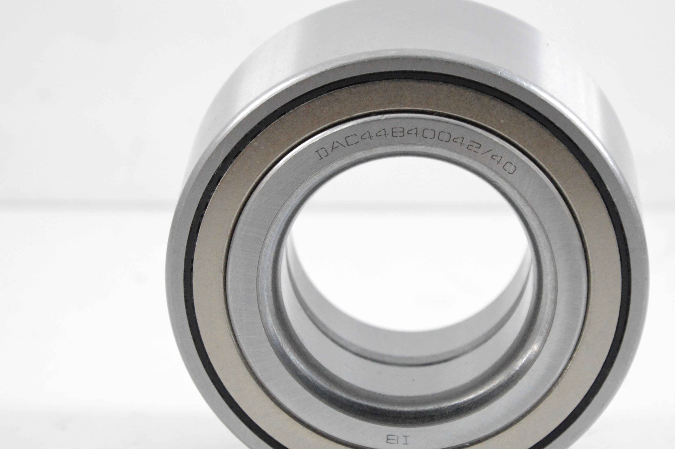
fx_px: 3890
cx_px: 401
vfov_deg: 6.6
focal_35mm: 208
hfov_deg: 9.9
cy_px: 271
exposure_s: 1/100
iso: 3200
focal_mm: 105
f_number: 7.1
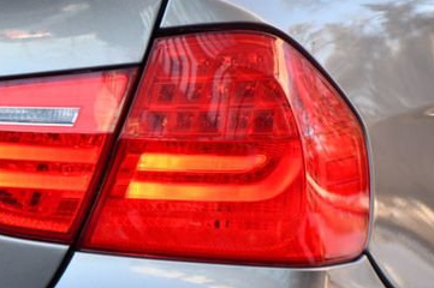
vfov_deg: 3.8
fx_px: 4312
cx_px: 129
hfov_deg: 5.8
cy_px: 113
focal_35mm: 358
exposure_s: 1/250
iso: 450
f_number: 4.8
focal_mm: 135
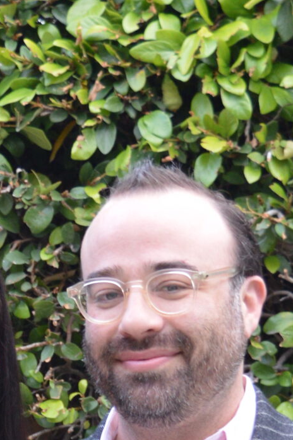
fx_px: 2203
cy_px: 494
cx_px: 68
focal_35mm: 180
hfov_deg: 7.6
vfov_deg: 11.3
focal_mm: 29
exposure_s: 1/60
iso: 560
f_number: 4.2
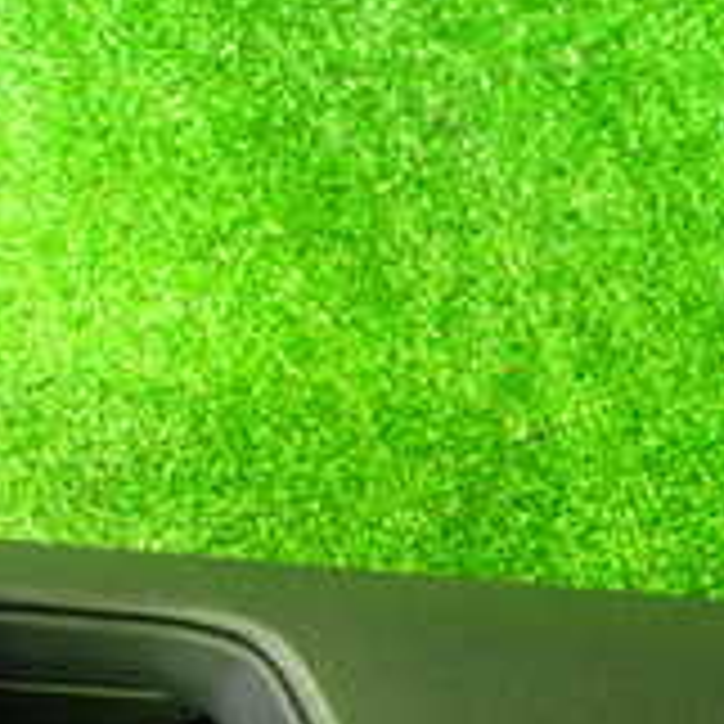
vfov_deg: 17.0
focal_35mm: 99
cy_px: 809
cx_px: 481
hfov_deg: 17.5
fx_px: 2343
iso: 800
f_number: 2.3
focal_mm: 5.4
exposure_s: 1/15
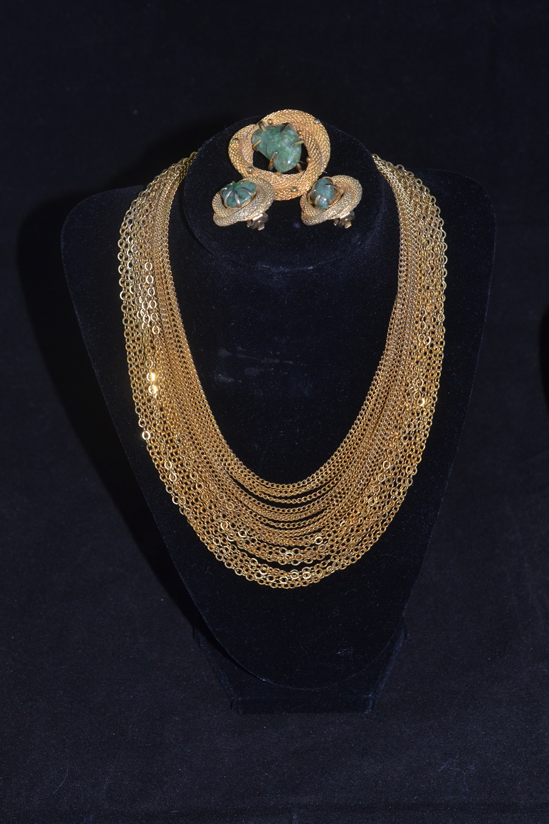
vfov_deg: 33.4
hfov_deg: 22.6
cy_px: 412
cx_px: 274
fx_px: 1372
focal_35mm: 60
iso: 100
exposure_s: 1/60
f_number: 8
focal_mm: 40
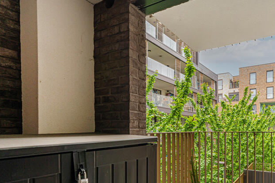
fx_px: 176
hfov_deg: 73.3
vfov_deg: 52.8
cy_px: 136
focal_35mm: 23
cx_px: 188
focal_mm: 14
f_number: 4
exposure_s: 1/60
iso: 160
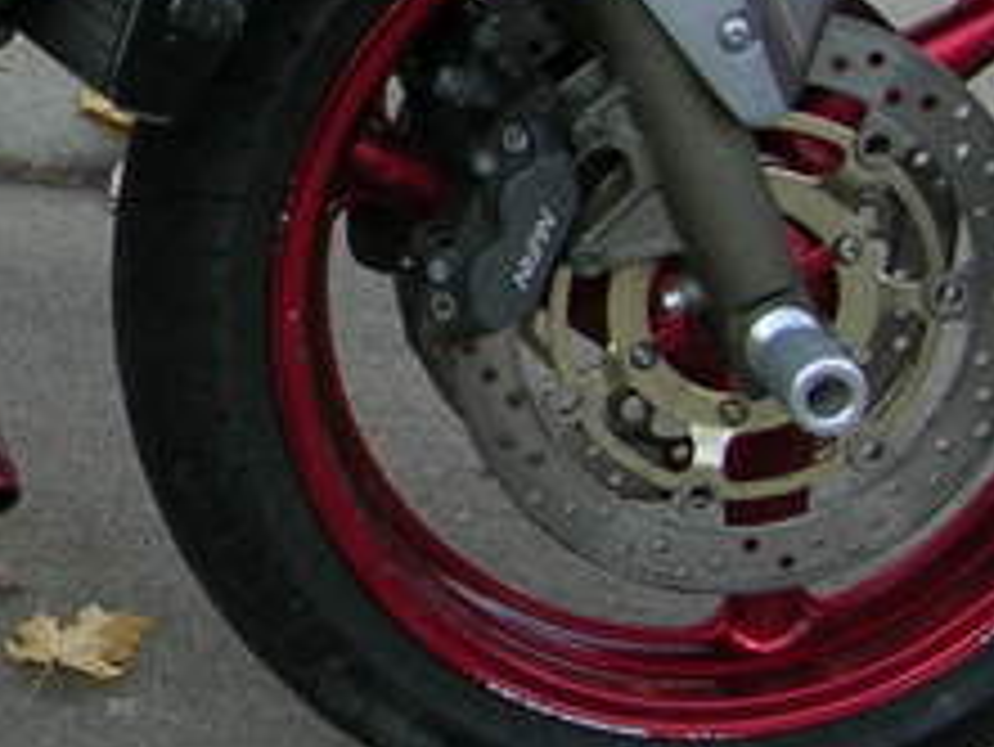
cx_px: -868
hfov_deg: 10.5
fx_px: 5057
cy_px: -212
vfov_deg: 8.3
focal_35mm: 176
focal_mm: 7.8
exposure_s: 1/132
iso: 64
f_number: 2.8
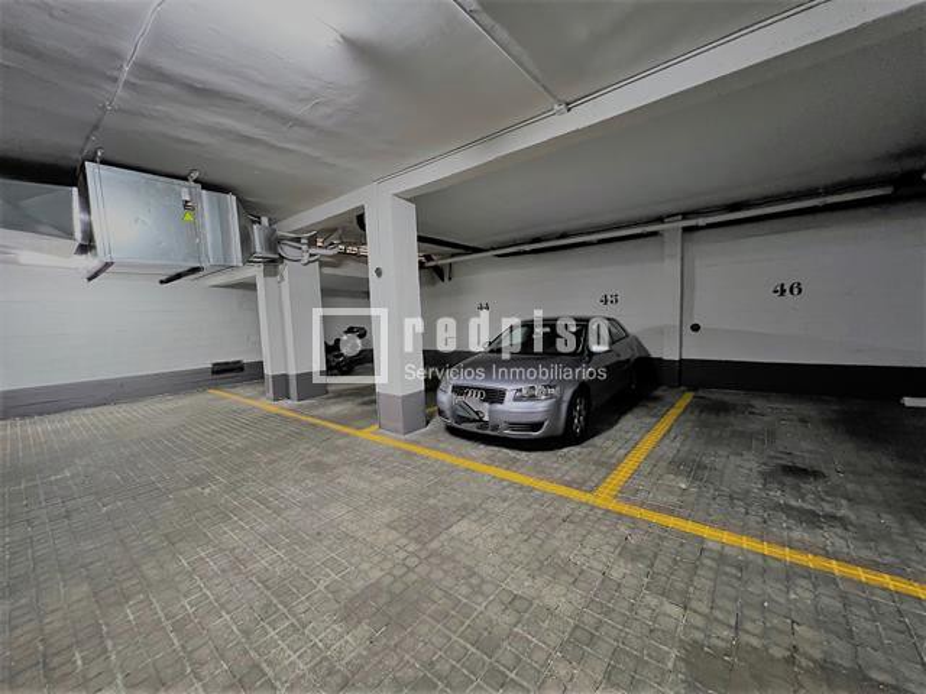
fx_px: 348
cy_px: 347
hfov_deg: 106.2
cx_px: 463
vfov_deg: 89.9
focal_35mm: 13
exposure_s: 1/33
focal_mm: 1.57
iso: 640
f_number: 1.8
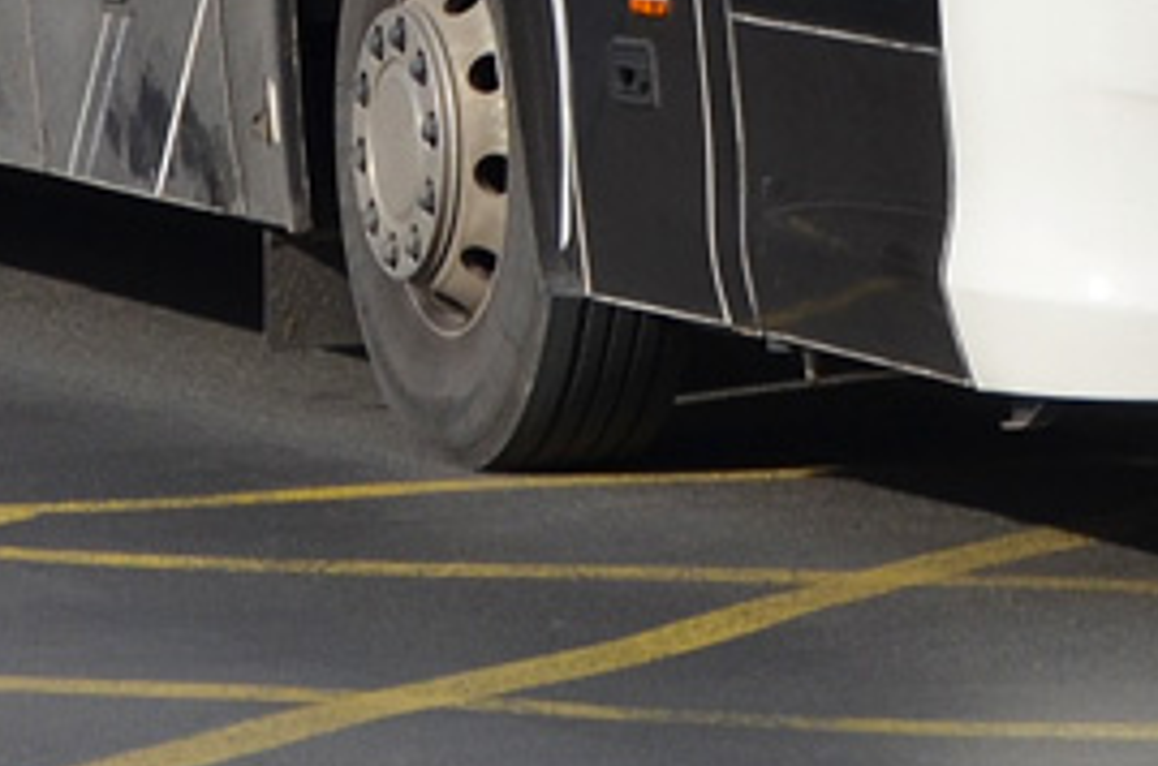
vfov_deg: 4.0
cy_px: -1313
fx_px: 10750
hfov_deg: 6.2
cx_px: 1046
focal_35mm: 335
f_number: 7.1
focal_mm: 40
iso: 200
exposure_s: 1/1000
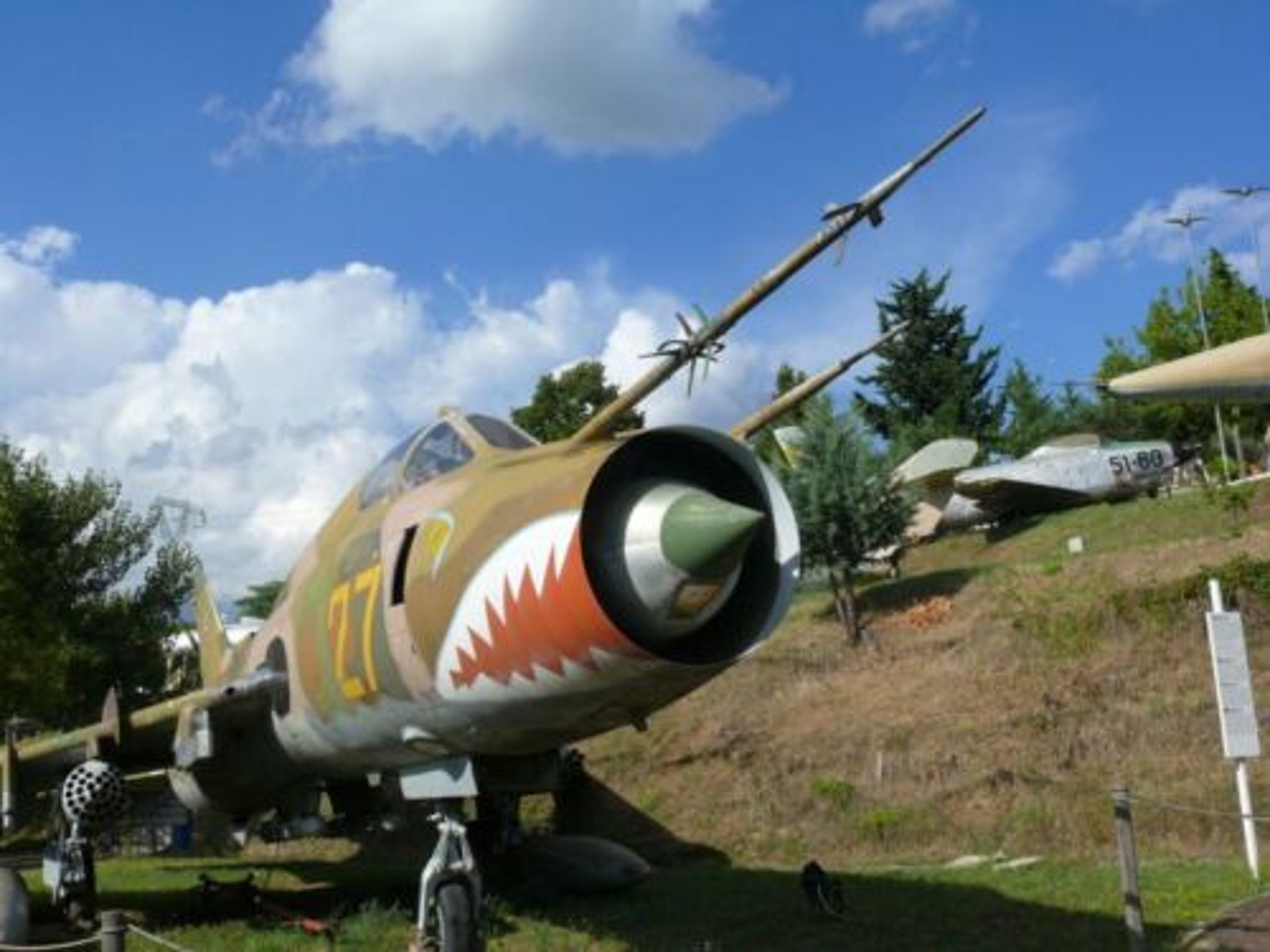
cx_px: 635
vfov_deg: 40.7
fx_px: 1284
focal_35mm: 35
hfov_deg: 52.6
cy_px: 476
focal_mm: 7.4
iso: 100
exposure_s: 1/500
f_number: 8
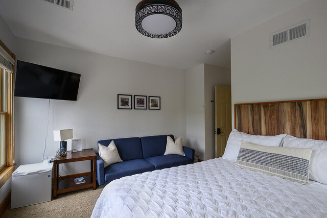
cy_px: 109
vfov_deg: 70.5
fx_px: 154
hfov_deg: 93.3
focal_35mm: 17
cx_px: 164
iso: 800
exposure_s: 1/25
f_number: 9
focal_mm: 17
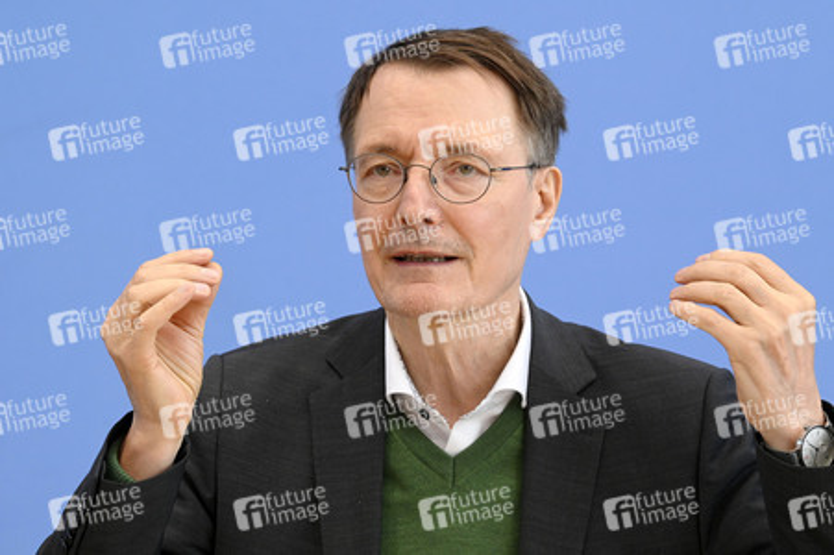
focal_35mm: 130
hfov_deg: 15.8
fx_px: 3009
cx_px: 417
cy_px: 278
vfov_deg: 10.5
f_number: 7.1
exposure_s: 1/500
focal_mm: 130
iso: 4000
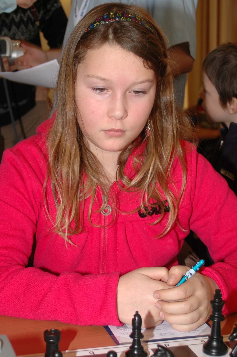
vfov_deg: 27.0
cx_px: 101
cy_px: 205
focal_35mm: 75
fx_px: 742
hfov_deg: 18.1
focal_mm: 42
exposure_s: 1/60
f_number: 5.3
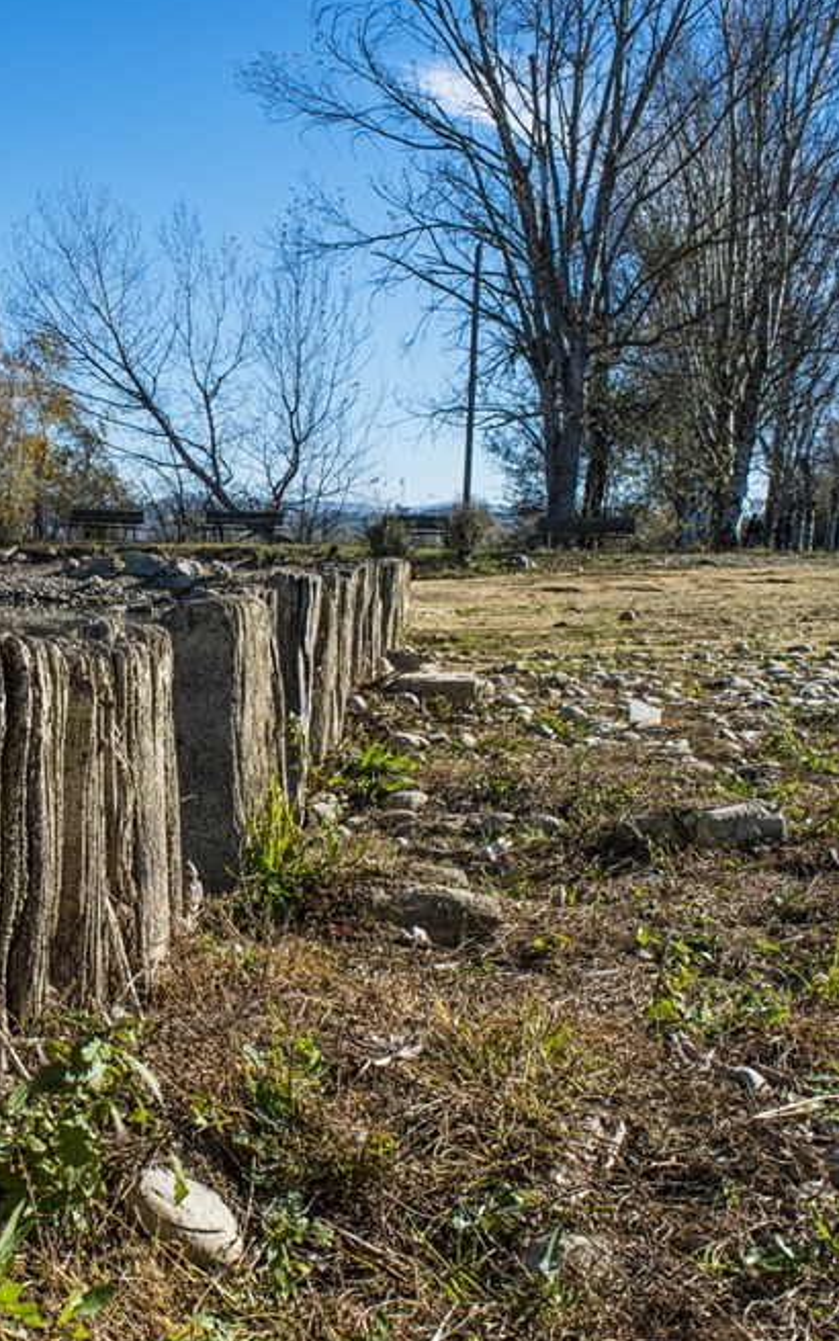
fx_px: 1535
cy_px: 668
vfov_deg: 47.2
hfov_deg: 29.0
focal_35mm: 42
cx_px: 35
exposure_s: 1/250
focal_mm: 18
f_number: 11
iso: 100
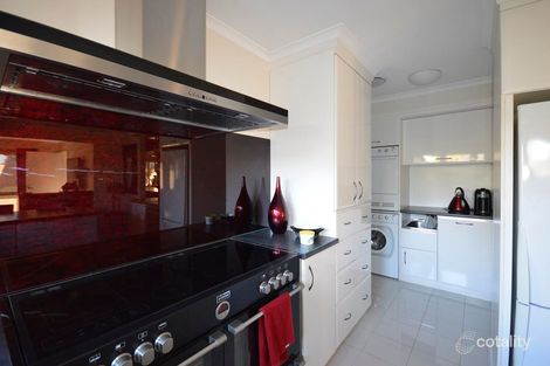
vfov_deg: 77.3
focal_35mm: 15
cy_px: 183
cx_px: 275
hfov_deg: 100.4
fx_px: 229
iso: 2000
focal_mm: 10
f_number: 4
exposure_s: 1/60
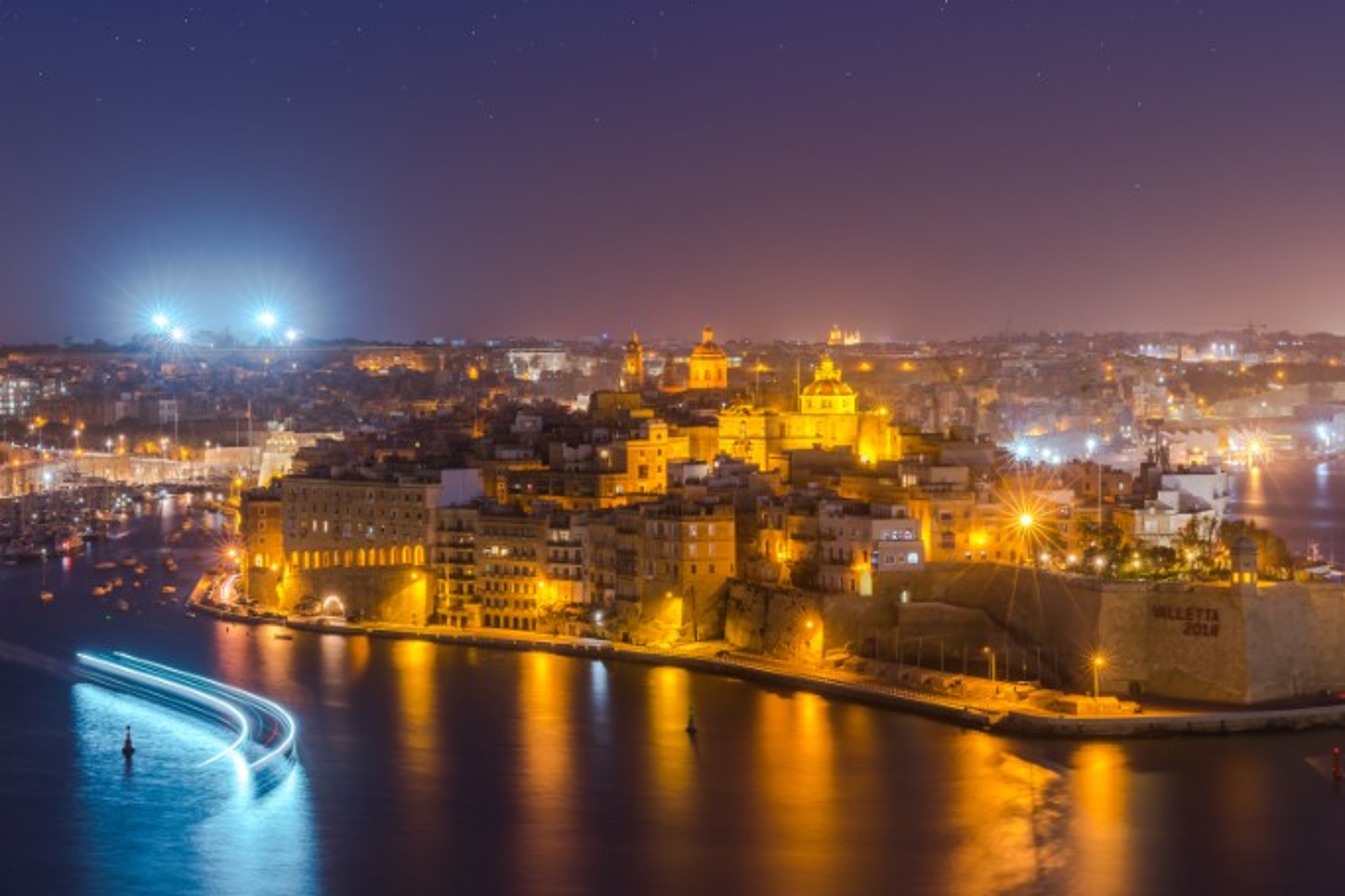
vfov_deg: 16.6
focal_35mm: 82
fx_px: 3063
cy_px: 486
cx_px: 685
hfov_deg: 24.8
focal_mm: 70
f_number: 16
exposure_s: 30
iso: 100
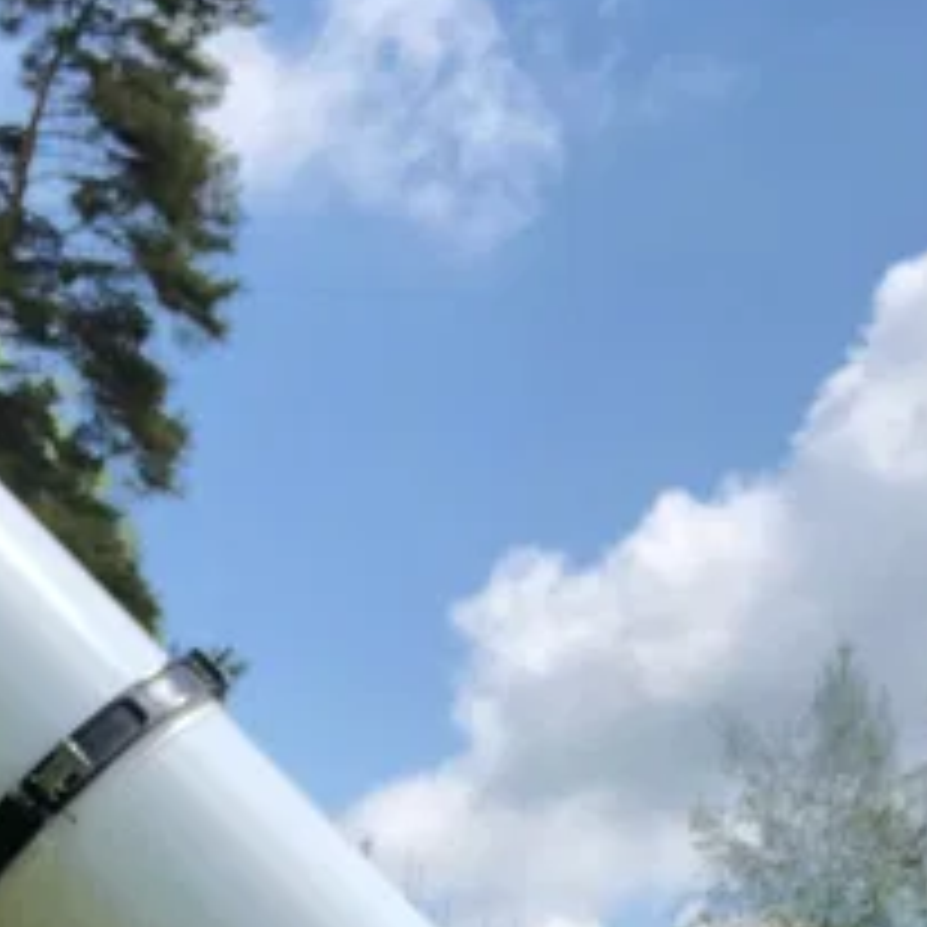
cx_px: 178
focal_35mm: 86
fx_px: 2606
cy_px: 1370
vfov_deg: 18.1
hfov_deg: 19.9
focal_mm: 2.87
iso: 20
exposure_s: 1/410
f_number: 2.2
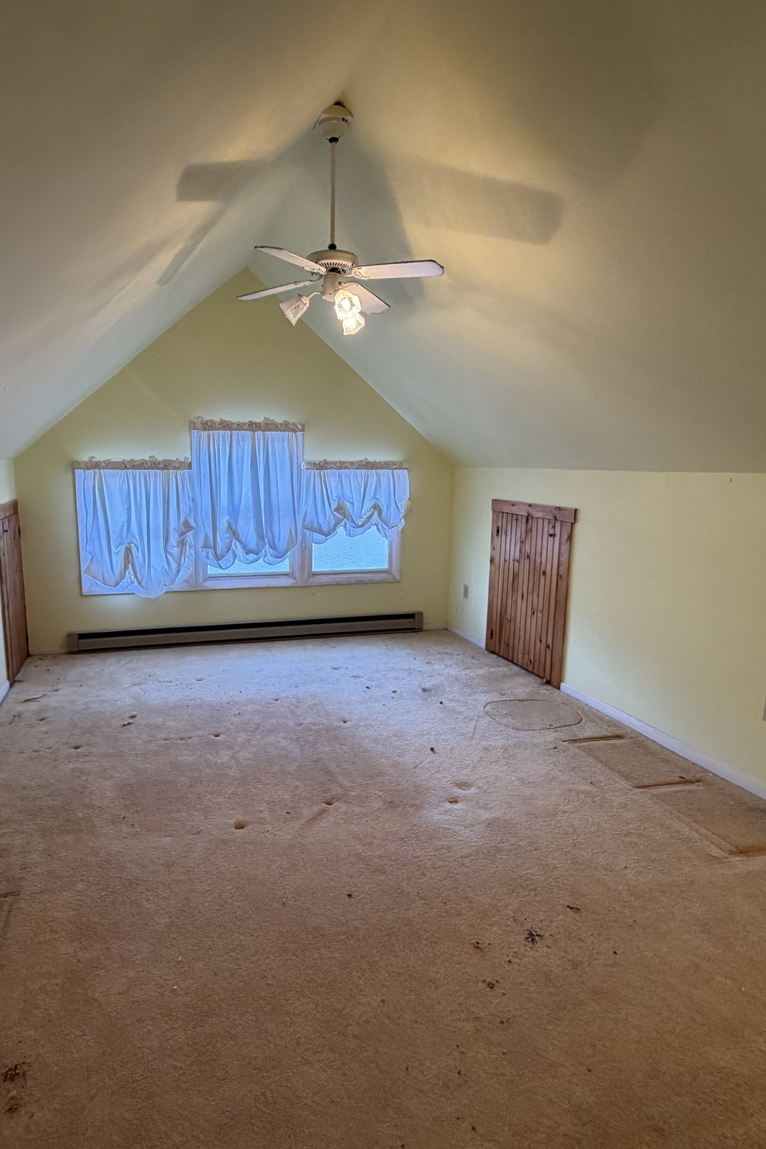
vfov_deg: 84.0
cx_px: 299
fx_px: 638
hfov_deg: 61.3
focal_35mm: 20
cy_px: 581
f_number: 2.2
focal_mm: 2.22
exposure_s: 1/60
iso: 200
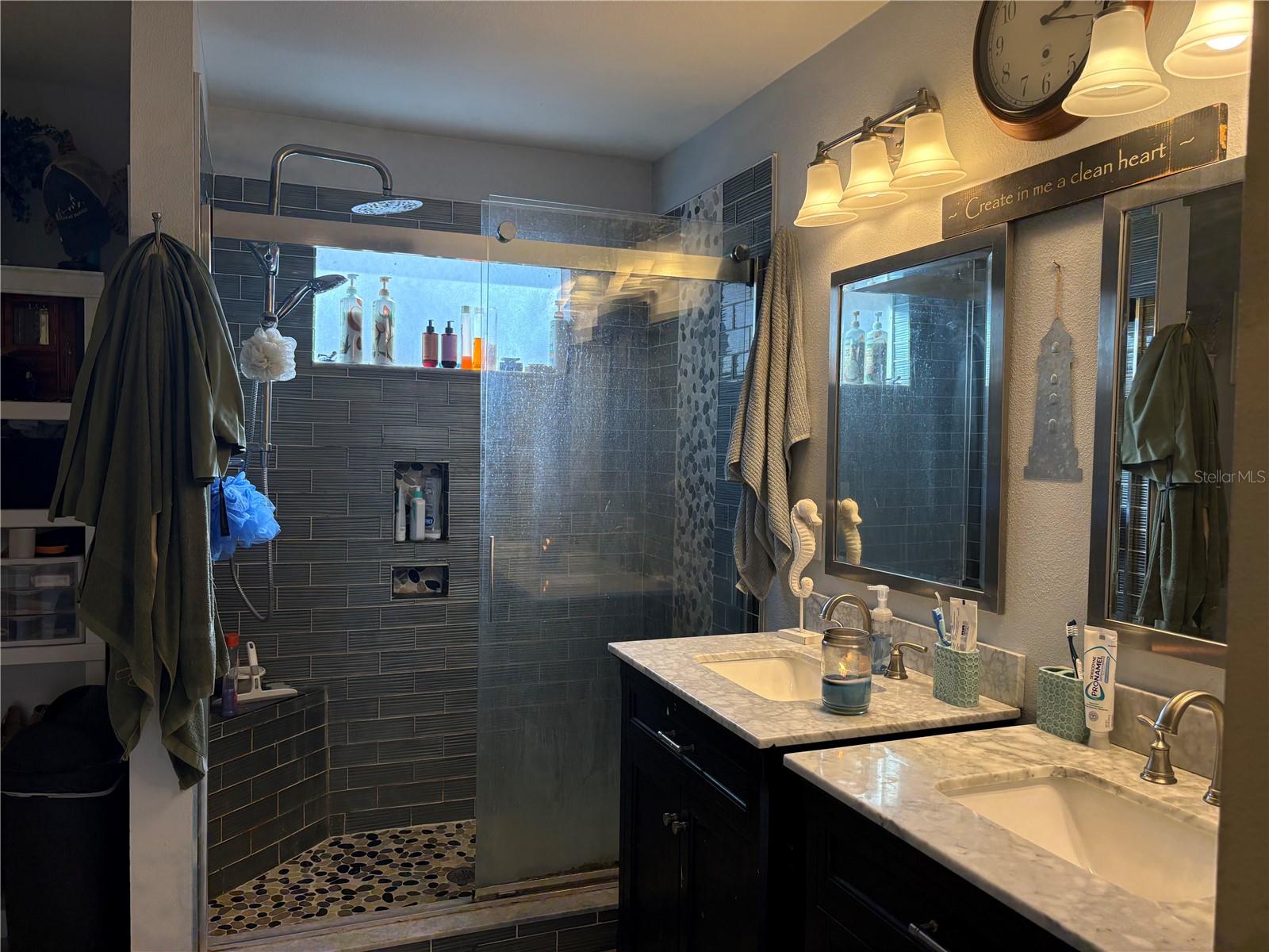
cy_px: 476
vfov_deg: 53.1
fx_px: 953
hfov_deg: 67.3
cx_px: 634
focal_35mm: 26
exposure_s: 1/161
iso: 125
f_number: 1.6
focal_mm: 5.96
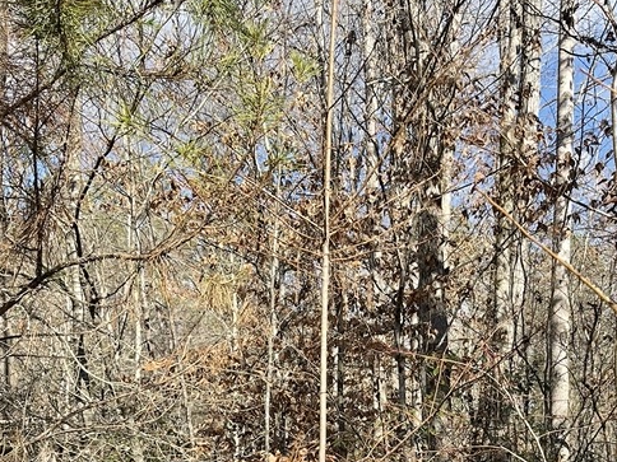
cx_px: 436
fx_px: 980
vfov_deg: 25.4
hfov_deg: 34.4
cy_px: 452
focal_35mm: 55
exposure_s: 1/1294
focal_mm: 5.1
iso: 32
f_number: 1.6
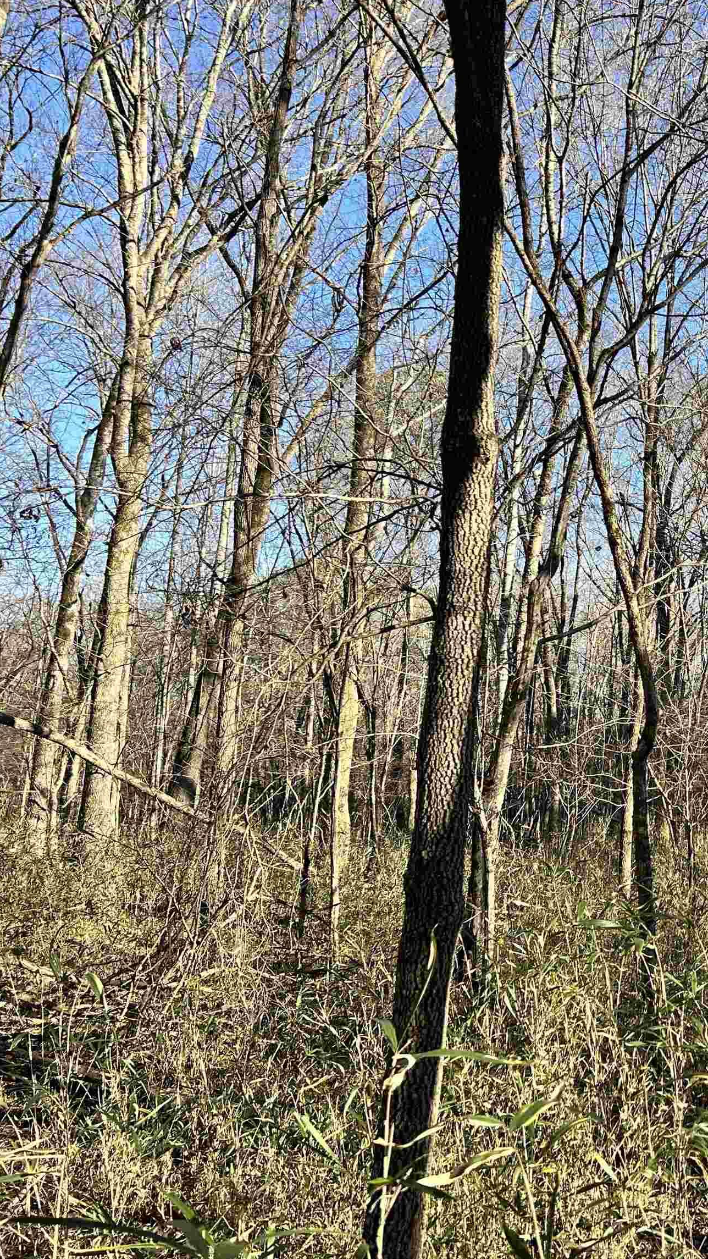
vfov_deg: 52.8
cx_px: 754
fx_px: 1268
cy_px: 629
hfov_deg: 28.7
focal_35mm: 38
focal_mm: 5.7
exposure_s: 1/917
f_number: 1.5
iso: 50
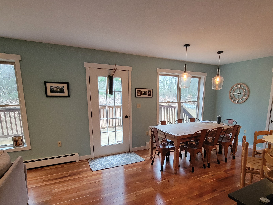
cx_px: 149
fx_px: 150
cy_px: 127
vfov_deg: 67.7
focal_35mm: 19
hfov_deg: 84.5
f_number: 2.2
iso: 320
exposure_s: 1/40
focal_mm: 2.2
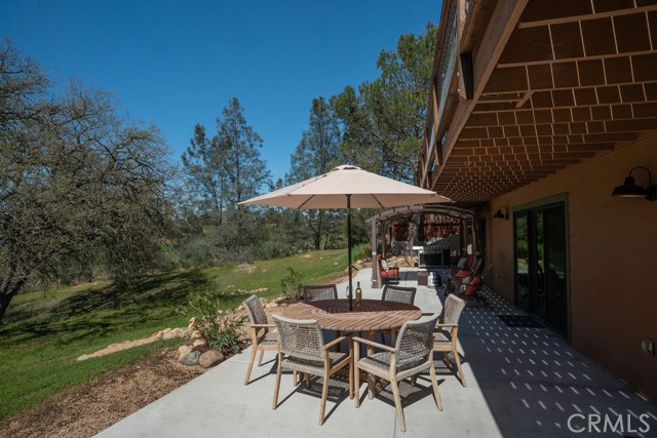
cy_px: 219
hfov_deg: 84.0
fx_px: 365
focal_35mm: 20
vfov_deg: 62.0
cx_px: 328
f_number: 16
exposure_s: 1/400
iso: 640
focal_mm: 20
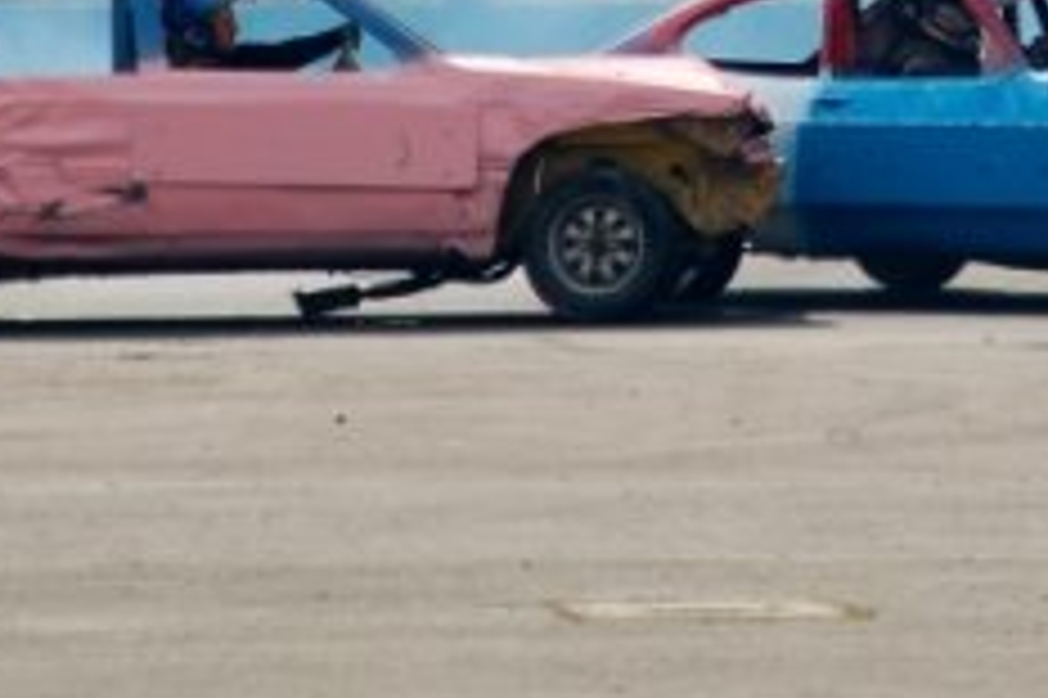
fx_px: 16214
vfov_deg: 2.5
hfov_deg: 3.7
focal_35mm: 557
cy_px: -144
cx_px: 796
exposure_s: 1/1000
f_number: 6
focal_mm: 135
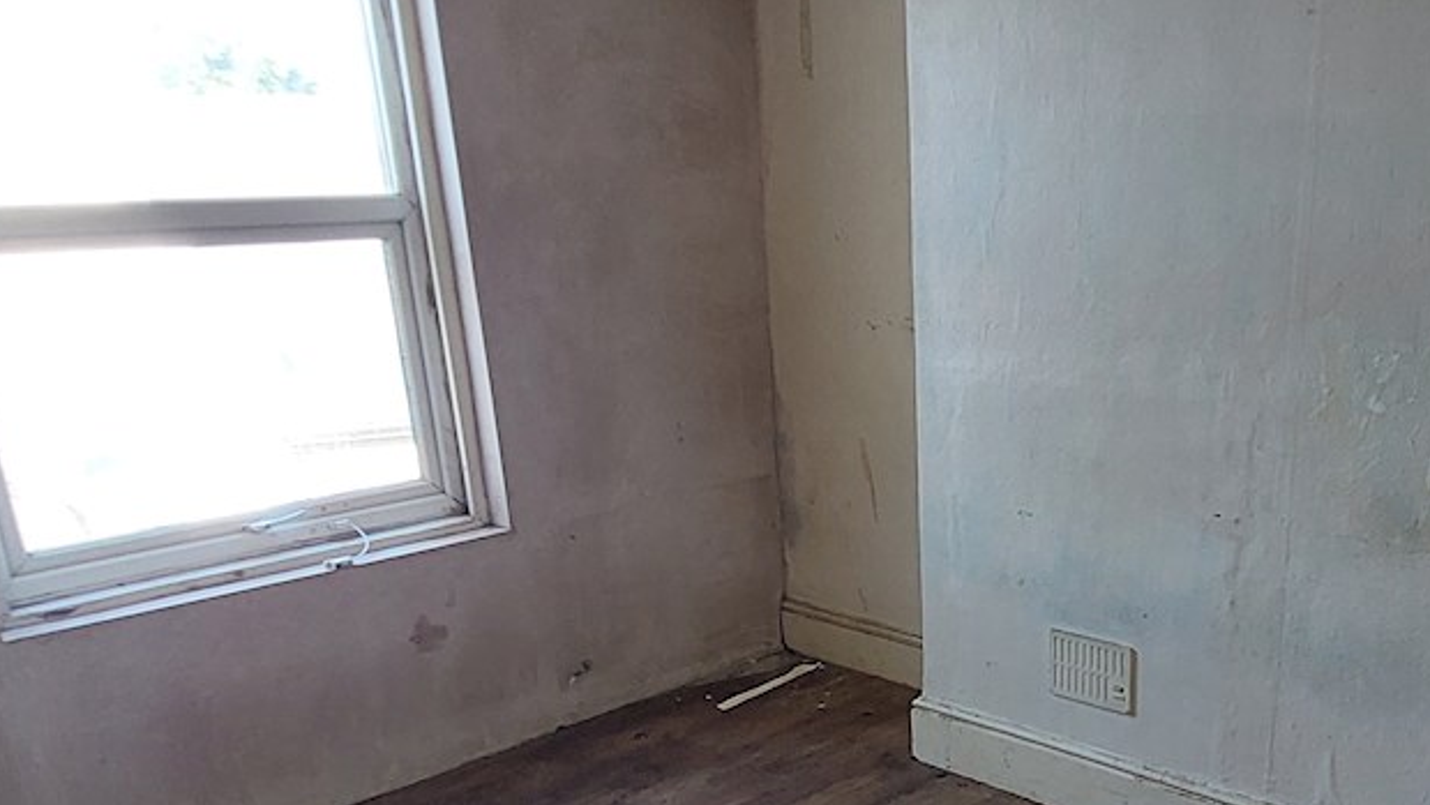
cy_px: 710
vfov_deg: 34.8
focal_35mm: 32
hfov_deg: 60.2
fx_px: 1214
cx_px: 897
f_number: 2.2
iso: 100
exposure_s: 1/50
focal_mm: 1.74
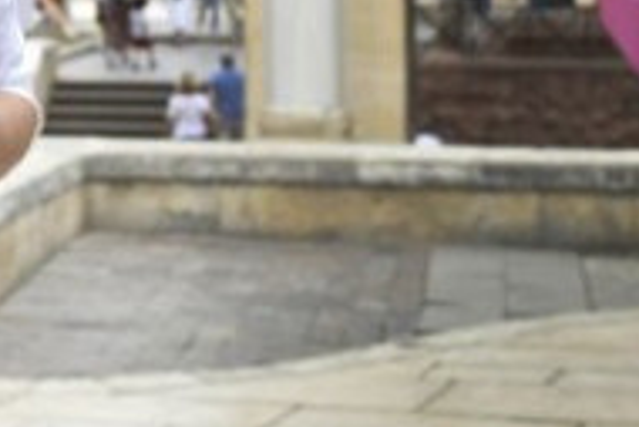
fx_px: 2736
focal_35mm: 154
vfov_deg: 8.7
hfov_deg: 13.1
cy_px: -202
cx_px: -57
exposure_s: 1/320
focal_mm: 38
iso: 200
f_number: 3.5
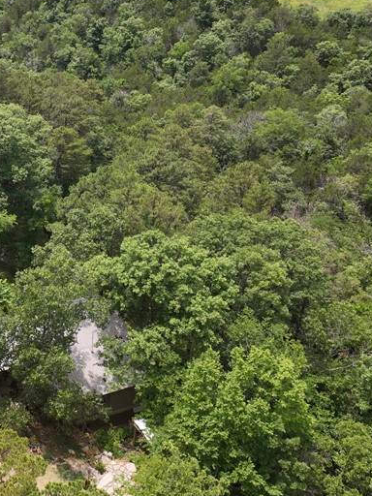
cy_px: 171
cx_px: 26
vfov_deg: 39.3
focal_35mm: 48
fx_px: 688
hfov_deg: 28.9
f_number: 2.8
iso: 100
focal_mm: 12.29
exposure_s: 1/40
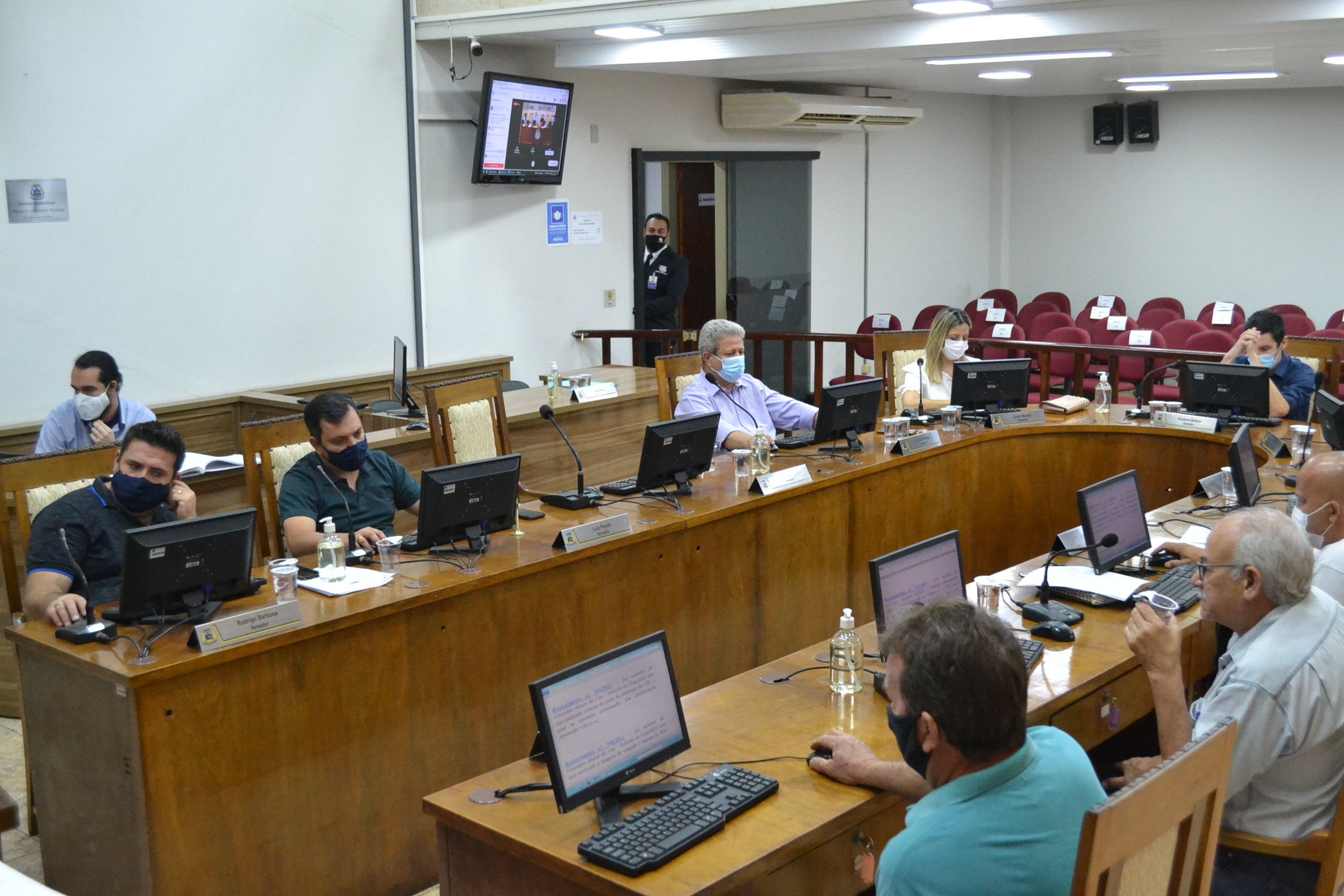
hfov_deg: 49.6
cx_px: 672
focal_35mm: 39
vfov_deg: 34.2
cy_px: 448
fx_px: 1456
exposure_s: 1/100
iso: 3200
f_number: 5
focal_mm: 26
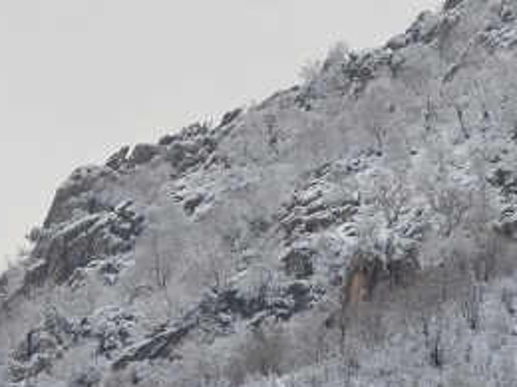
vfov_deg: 3.7
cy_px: 346
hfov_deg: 4.9
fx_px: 6049
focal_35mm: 405
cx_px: 414
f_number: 8
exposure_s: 1/250
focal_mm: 122
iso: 100
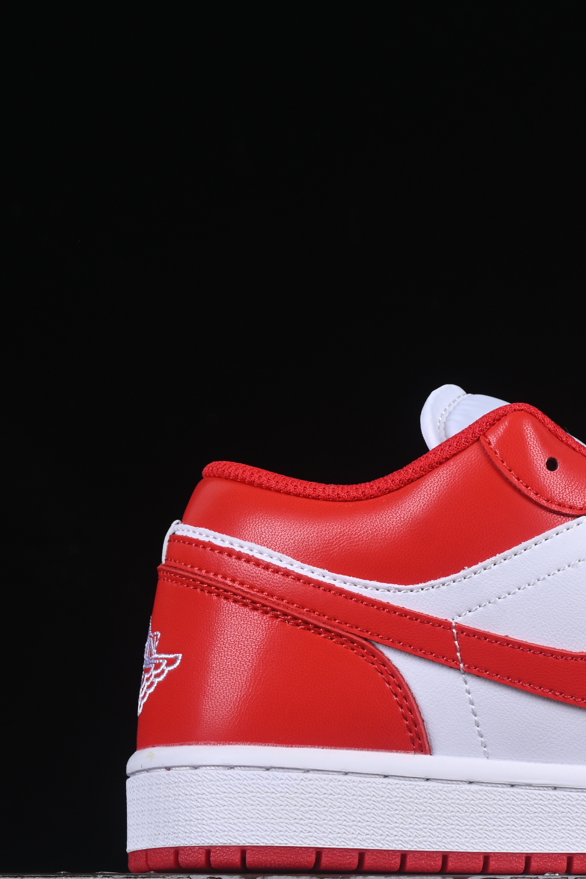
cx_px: 682
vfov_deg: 14.1
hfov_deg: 9.4
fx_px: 3540
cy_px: 521
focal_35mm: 145
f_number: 8
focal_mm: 50
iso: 160
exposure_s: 1/80
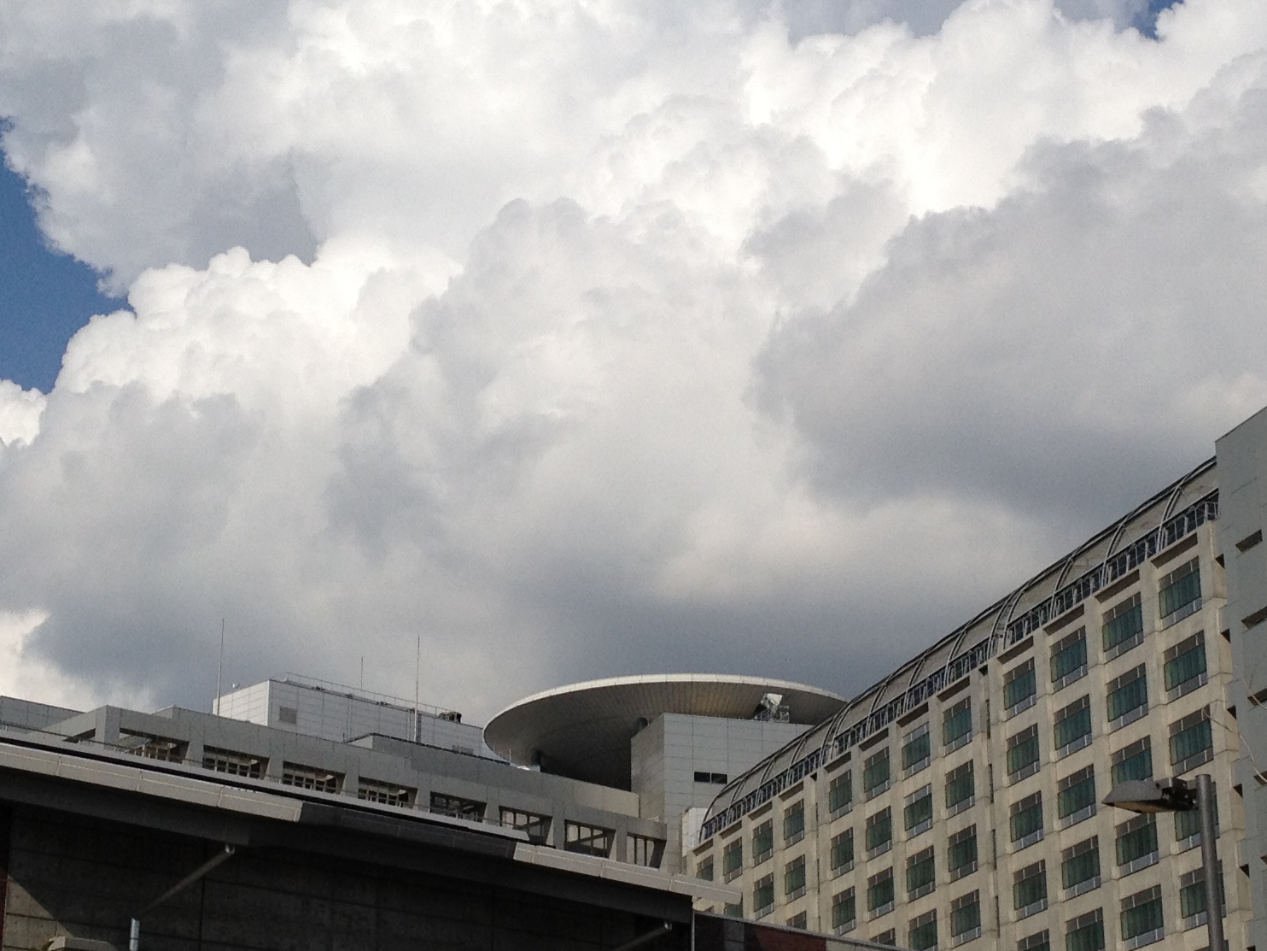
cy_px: 577
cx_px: 687
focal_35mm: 77
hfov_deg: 25.3
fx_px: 2818
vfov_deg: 19.1
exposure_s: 1/5025
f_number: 2.4
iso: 64
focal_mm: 4.28
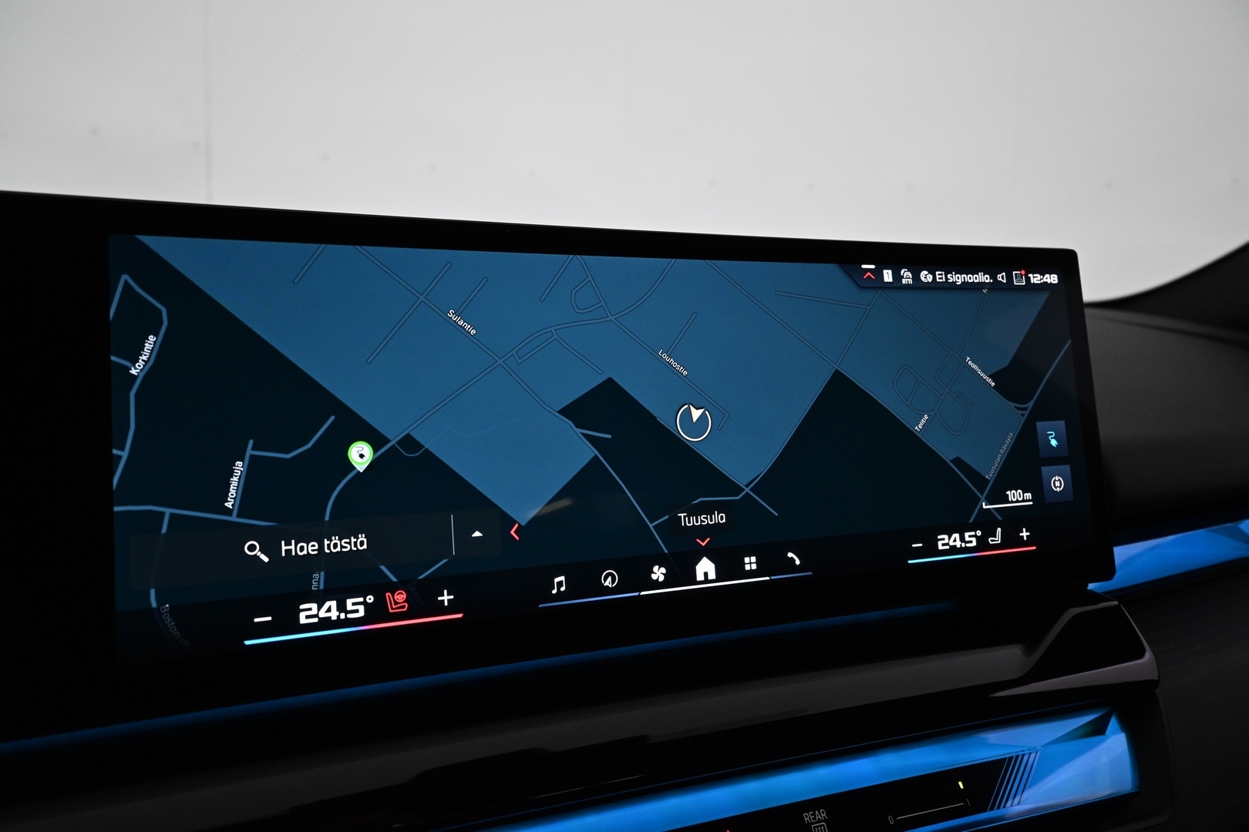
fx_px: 833
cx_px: 624
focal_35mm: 24
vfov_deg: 53.1
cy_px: 416
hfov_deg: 73.7
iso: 1600
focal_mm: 16
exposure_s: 1/60
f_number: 5
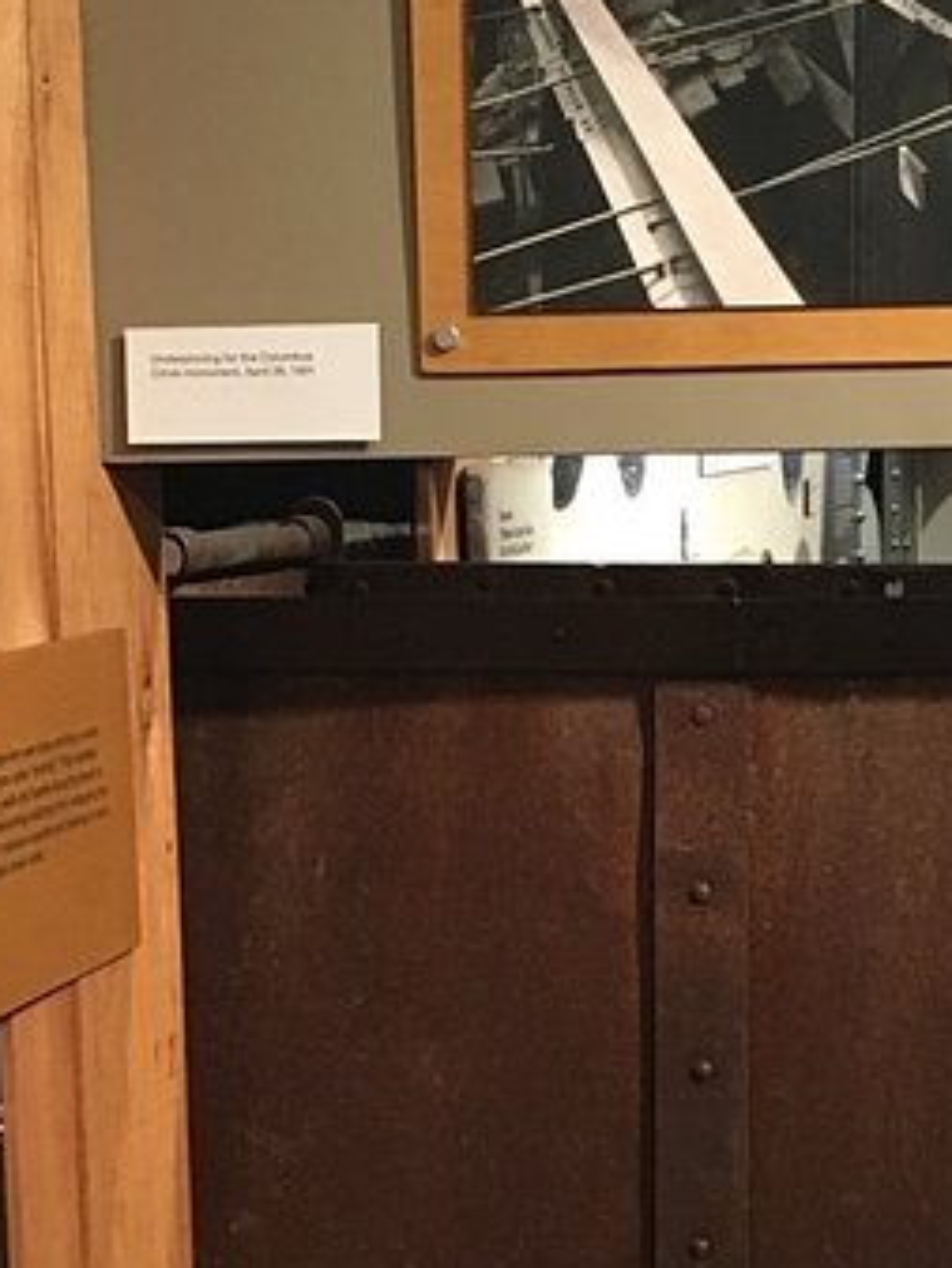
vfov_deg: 22.7
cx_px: 636
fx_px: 3152
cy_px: 783
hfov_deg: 17.1
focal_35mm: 86
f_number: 2.2
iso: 200
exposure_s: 1/20
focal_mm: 4.15
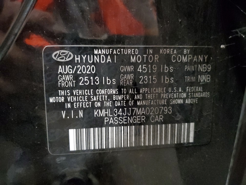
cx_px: 123
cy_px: 92
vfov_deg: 53.1
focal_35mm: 26
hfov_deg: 67.3
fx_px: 185
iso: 931
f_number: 1.5
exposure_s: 1/15
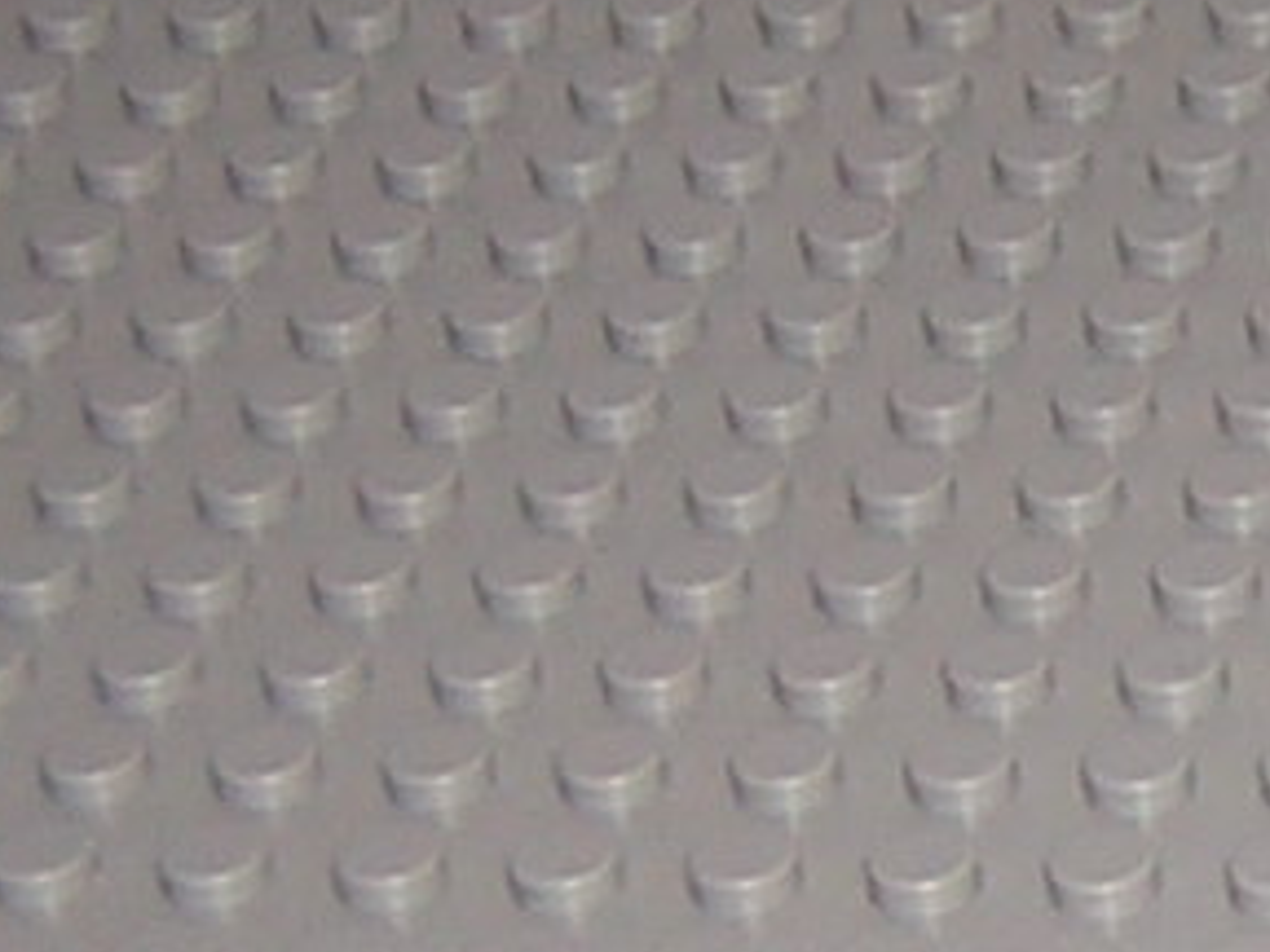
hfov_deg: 9.4
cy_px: 529
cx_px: 2408
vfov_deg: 7.4
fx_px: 7338
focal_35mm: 200
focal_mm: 4.7
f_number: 2.6
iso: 100
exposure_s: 1/60.1
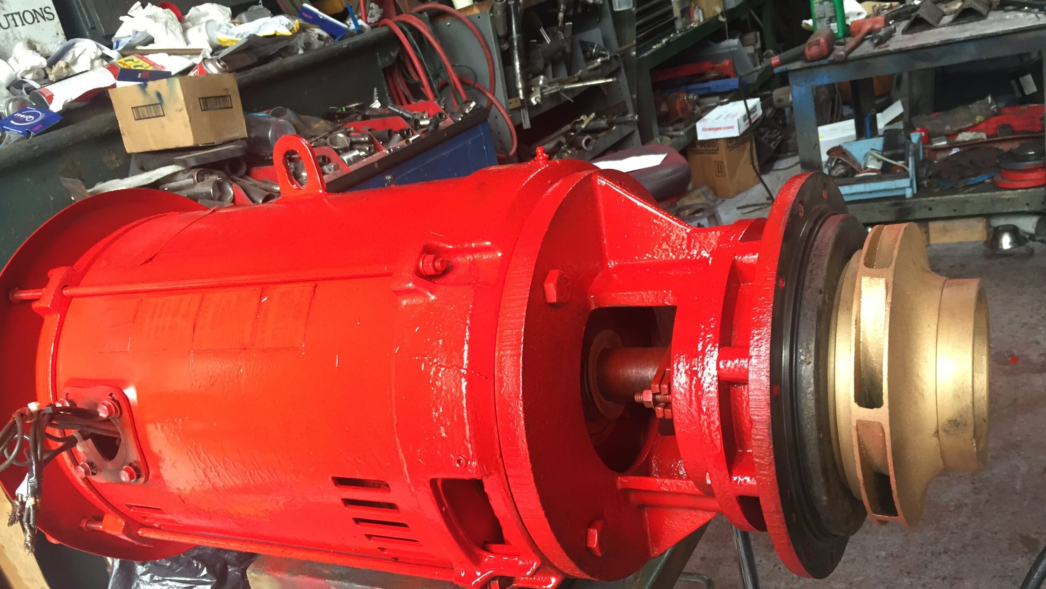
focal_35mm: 32
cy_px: 363
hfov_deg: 61.0
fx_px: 888
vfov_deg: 36.5
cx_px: 517
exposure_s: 1/30
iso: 80
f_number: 2.2
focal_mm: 4.15
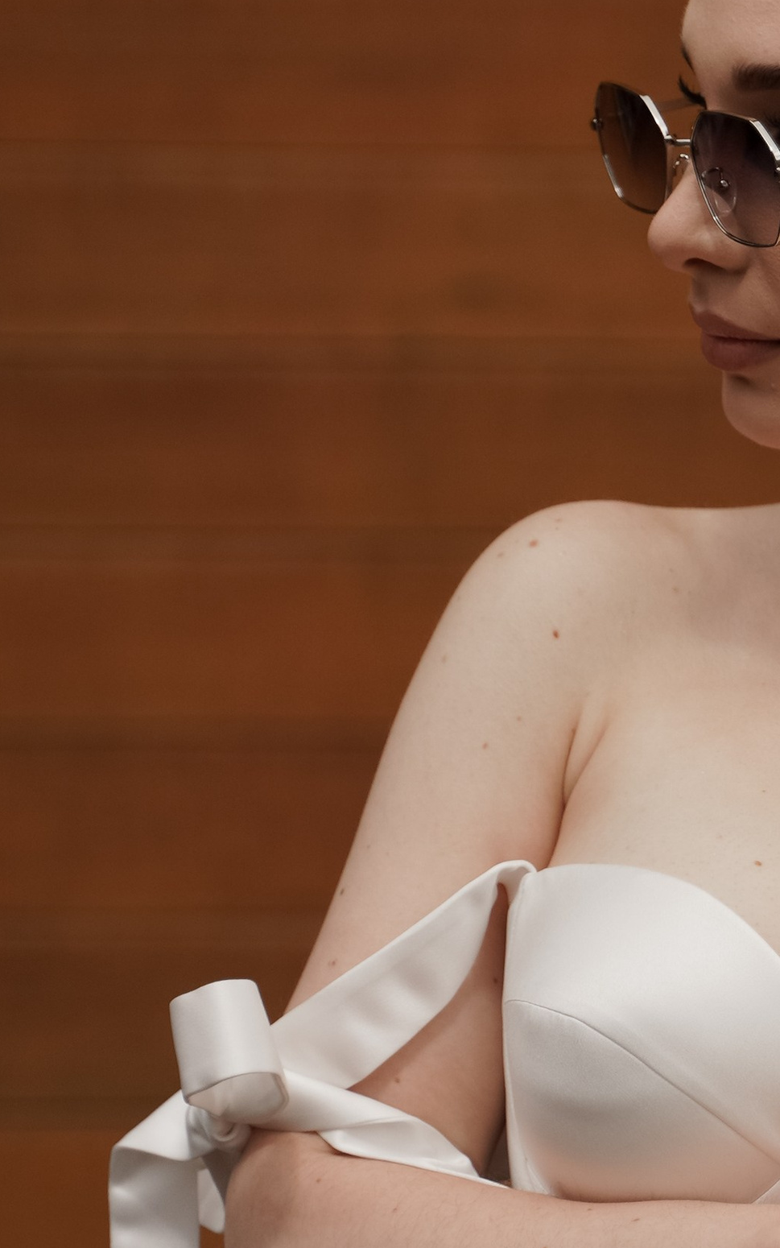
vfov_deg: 14.0
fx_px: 5067
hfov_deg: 8.7
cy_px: 582
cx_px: 954
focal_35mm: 149
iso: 160
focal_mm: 59
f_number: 2.8
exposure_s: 1/4000
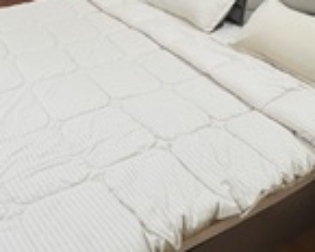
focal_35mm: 40
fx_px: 373
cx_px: 68
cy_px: 36
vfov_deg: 35.6
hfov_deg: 43.9
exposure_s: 1/50
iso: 320
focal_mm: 1.57
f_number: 1.8
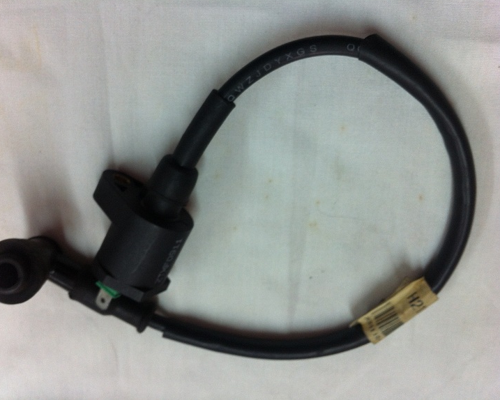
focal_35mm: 37
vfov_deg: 40.1
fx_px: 548
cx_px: 234
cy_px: 199
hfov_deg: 49.0
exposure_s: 1/15
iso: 100
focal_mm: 3.85
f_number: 2.8
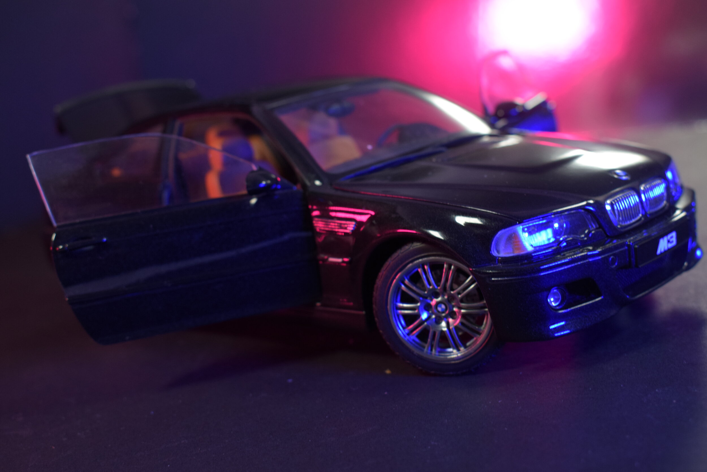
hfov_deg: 37.8
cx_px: 354
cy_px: 236
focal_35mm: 52
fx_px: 1031
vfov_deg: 25.8
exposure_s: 1/60
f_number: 6.3
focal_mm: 35
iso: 800
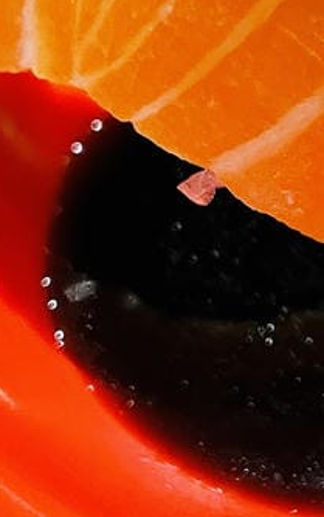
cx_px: 412
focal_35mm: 99
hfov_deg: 12.8
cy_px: 110
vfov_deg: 20.8
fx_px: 1397
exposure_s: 1/40
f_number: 1.6
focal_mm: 4.2
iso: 640
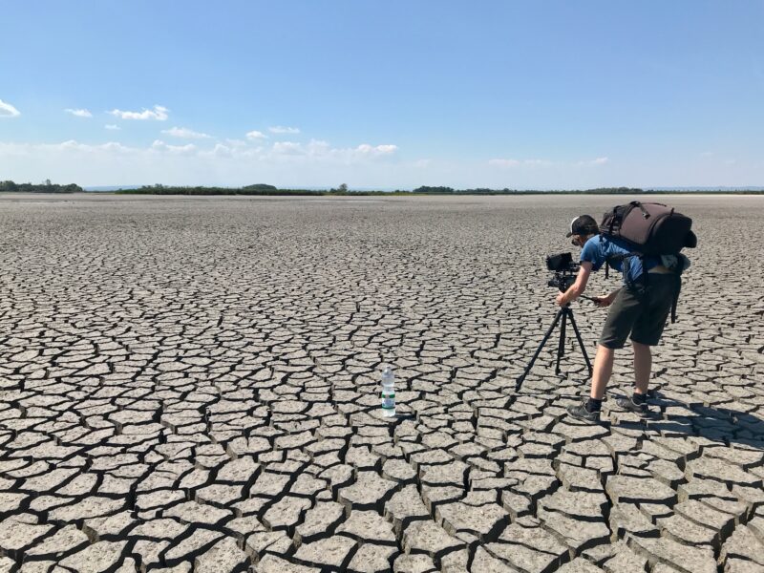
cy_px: 286
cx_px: 382
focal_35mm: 28
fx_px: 618
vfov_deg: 49.7
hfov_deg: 63.4
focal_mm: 3.99
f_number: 1.8
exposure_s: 1/3546
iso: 20
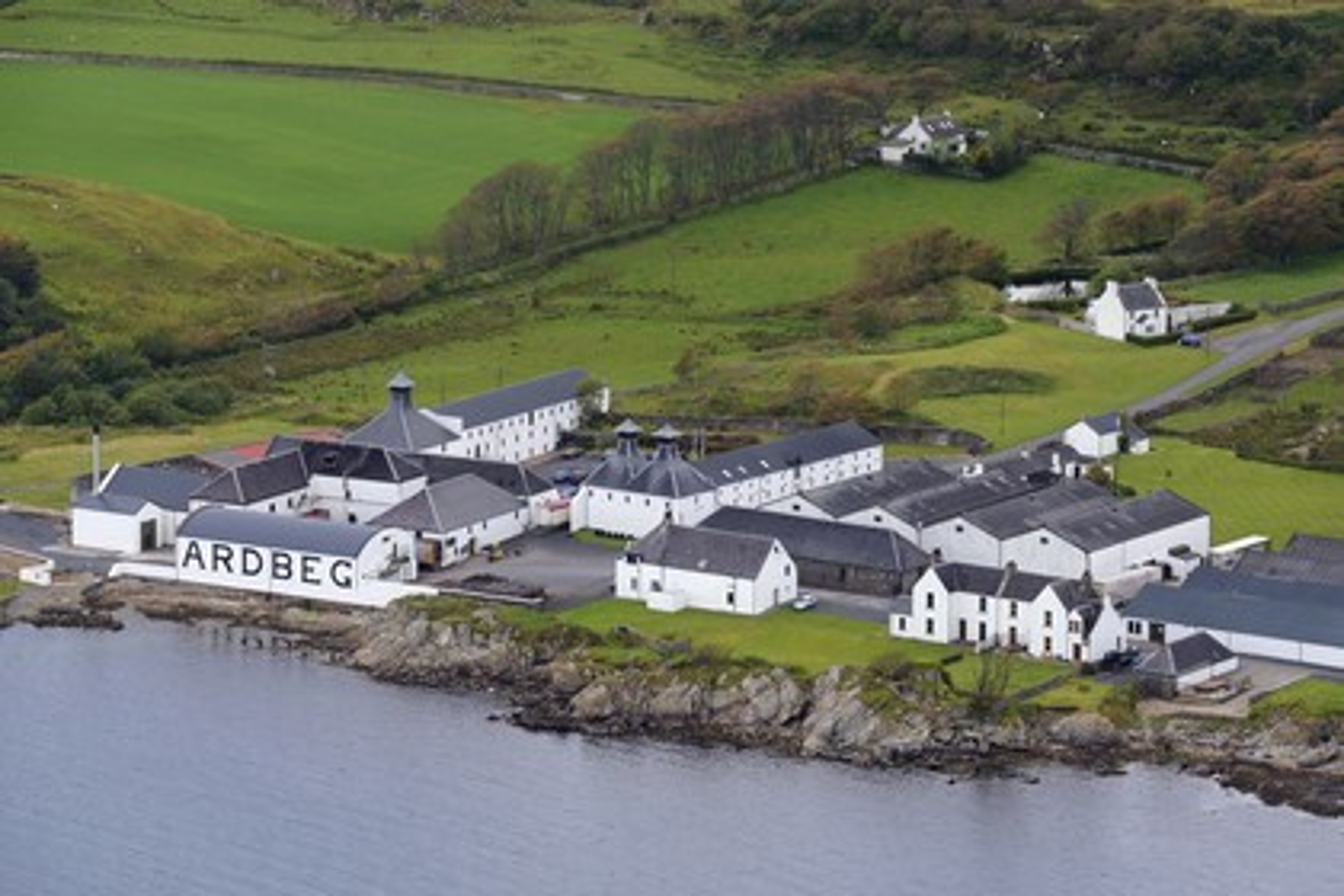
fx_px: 5600
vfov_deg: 9.1
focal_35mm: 150
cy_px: 448
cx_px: 672
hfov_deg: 13.7
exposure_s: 1/800
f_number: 5.6
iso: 400
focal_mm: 150
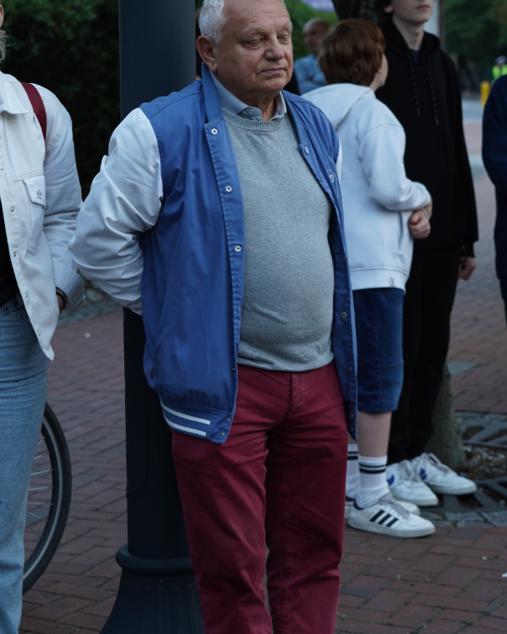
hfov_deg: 15.9
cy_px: 272
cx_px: 295
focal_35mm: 97
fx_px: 1819
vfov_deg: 19.7
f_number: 4
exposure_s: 1/100
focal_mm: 60
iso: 1250
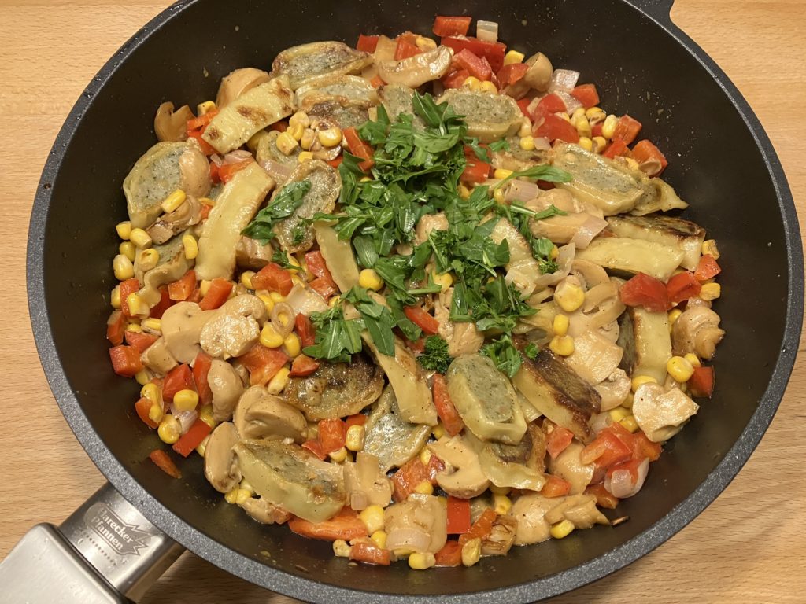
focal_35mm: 28
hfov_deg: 63.4
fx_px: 652
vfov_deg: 49.7
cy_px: 302
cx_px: 403
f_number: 1.8
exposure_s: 1/60
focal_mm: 3.99
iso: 160
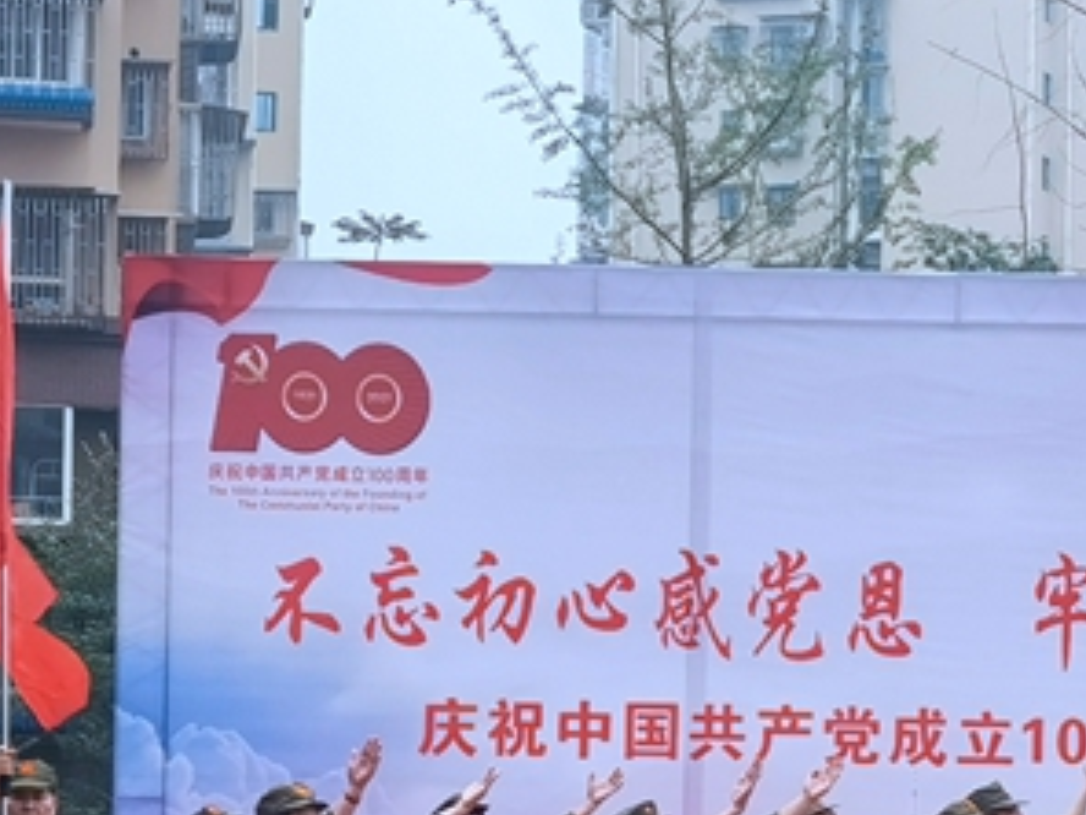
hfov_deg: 14.8
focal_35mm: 132
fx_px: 4141
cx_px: 888
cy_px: 745
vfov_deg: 11.2
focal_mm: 6.67
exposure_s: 1/406
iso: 50
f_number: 1.9
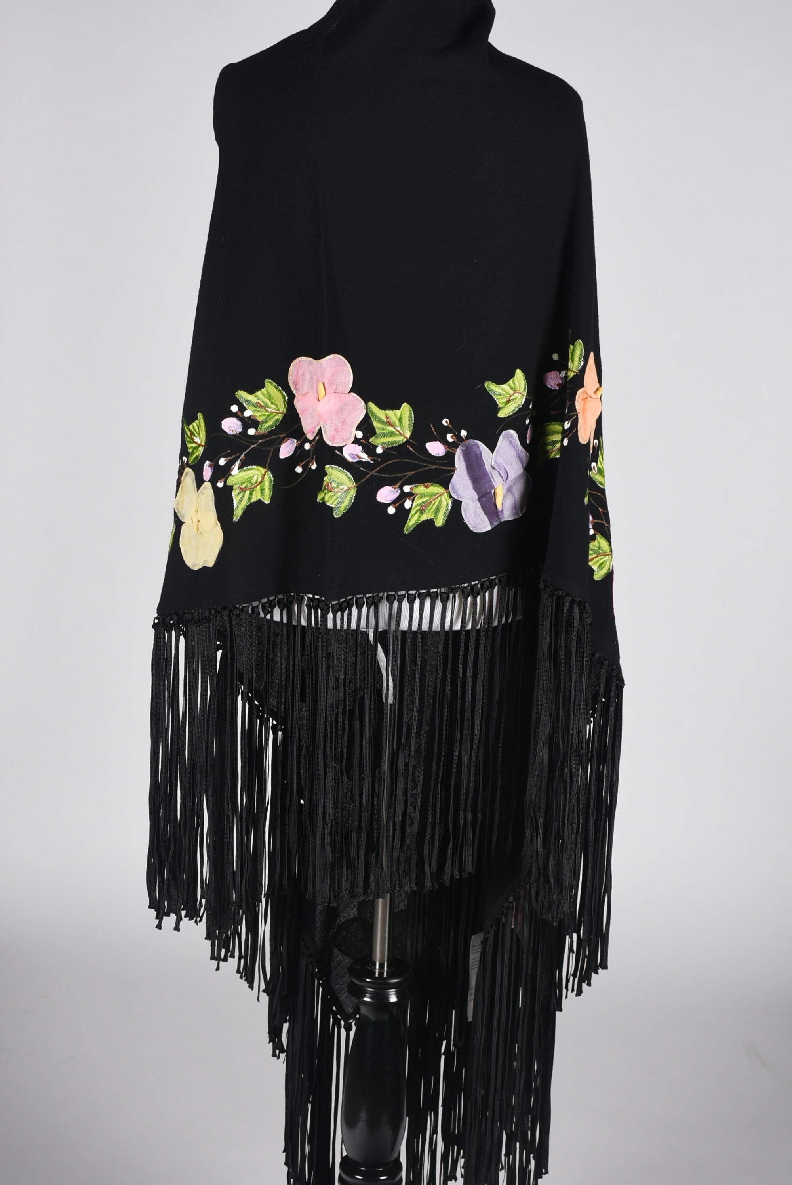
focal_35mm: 75
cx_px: 396
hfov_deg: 18.2
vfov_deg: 27.0
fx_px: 2470
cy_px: 592
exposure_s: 1/125
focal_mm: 50
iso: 200
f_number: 10
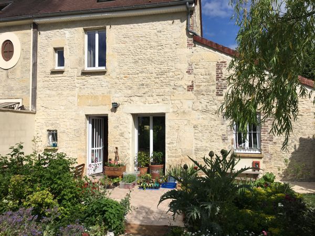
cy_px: 118
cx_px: 158
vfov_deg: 48.2
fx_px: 264
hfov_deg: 61.7
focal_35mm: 29
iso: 25
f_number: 2.2
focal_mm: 4.15
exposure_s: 1/3663
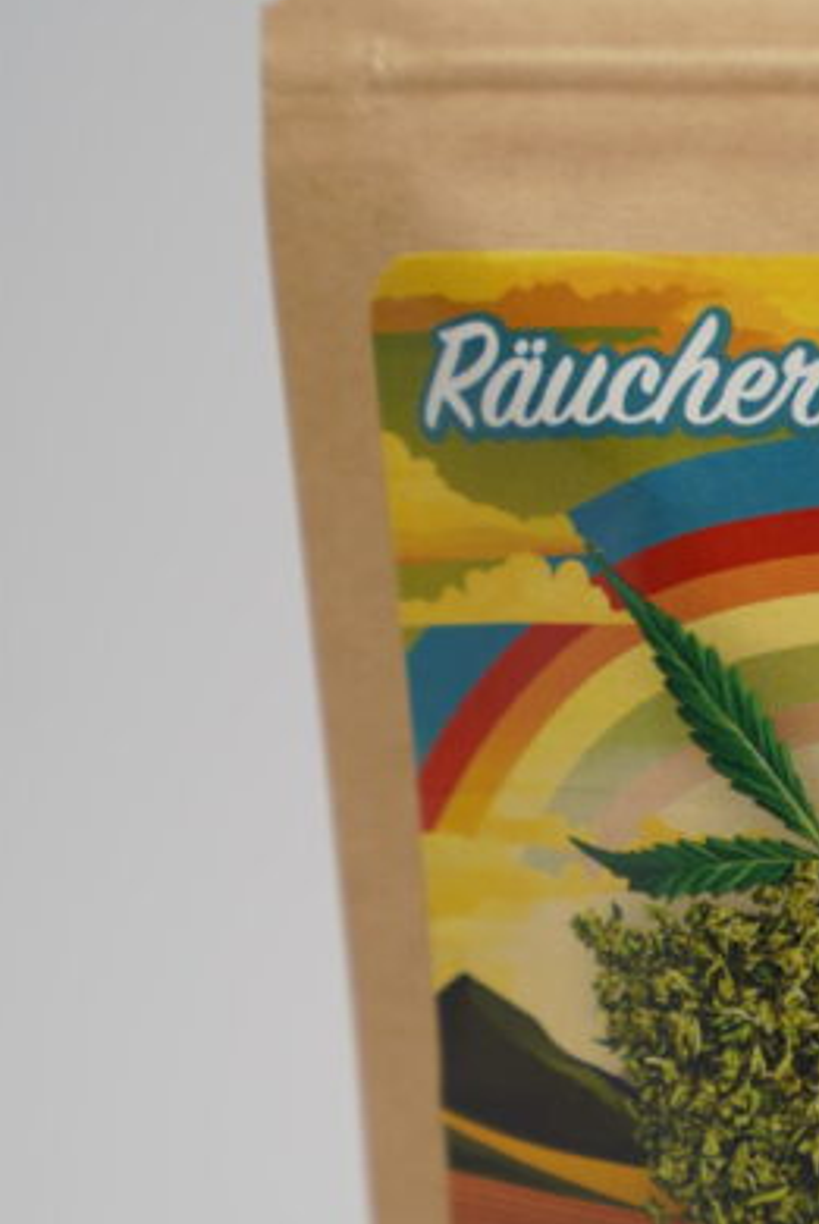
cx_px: 869
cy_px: 756
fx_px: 5479
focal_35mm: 161
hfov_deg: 8.5
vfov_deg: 12.7
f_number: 3.2
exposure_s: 1/100
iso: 100
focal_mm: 70
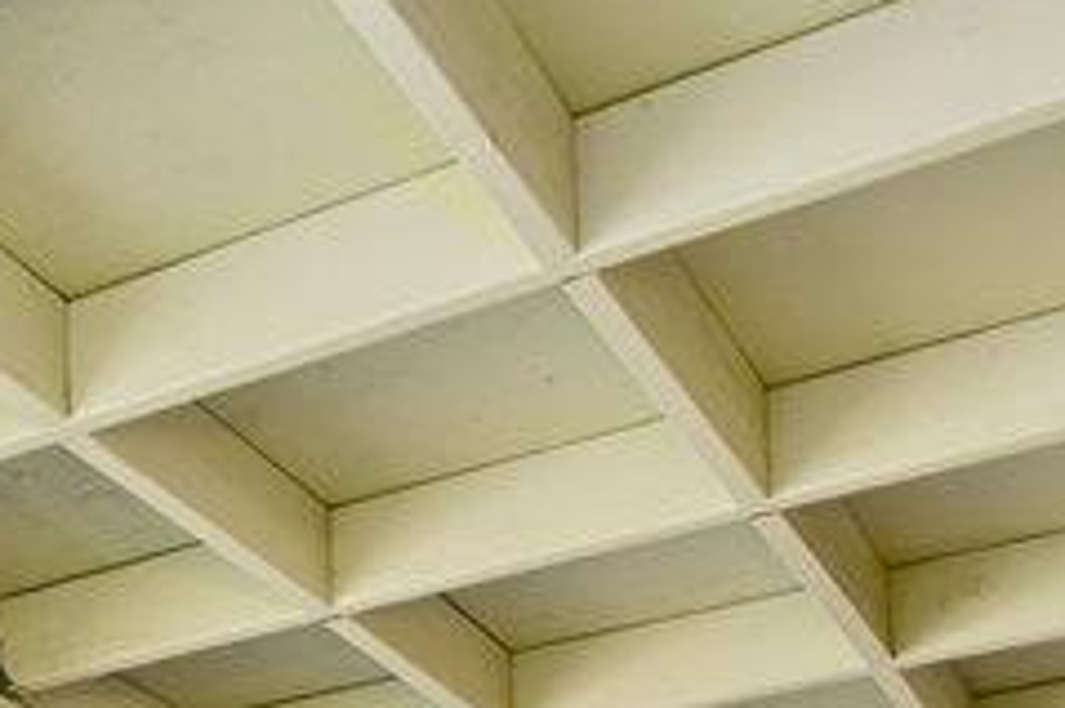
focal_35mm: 67
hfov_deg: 29.6
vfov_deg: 15.7
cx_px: 250
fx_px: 1981
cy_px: 1445
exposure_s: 1/1250
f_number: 5.6
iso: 100
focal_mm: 16
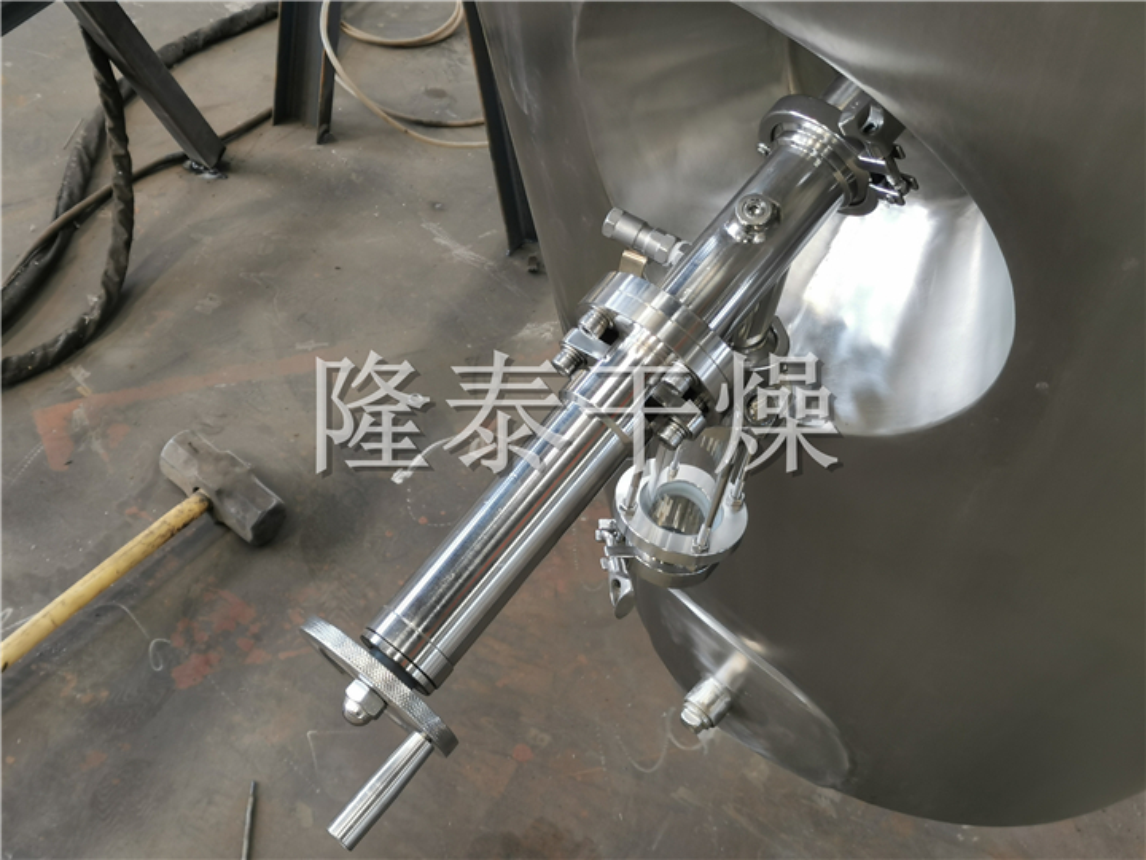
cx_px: 573
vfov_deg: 26.6
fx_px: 1821
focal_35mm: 55
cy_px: 430
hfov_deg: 34.9
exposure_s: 1/100
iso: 50
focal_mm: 5.58
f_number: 1.8
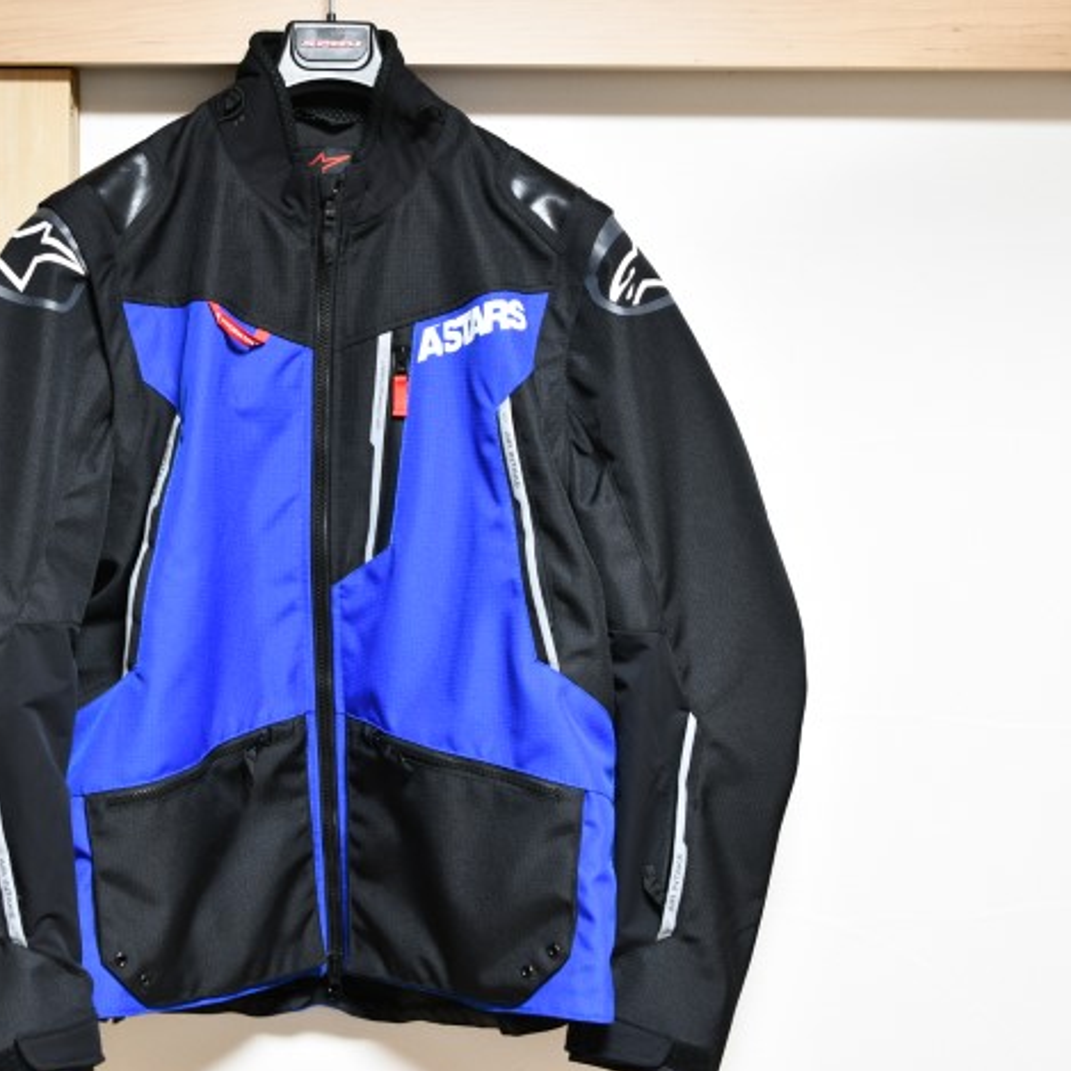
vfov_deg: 36.1
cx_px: 311
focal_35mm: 47
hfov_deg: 35.5
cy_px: 546
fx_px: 1645
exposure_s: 1/15
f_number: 2.8
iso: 180
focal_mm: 24
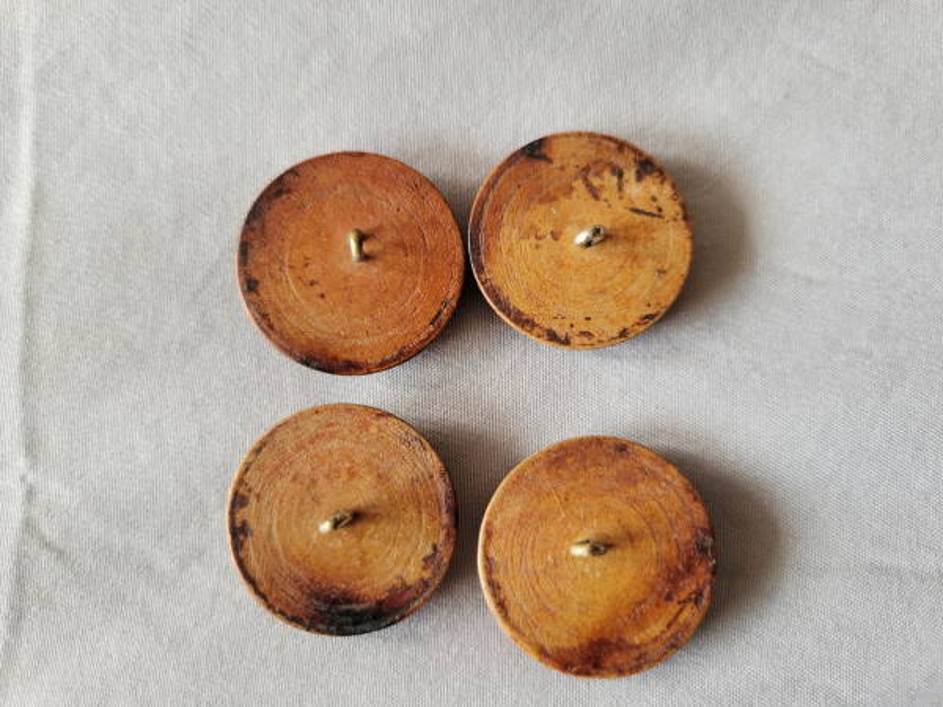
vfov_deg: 53.1
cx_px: 472
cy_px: 354
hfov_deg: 67.3
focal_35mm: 26
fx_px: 708
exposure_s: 1/120
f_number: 1.8
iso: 250
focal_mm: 5.4
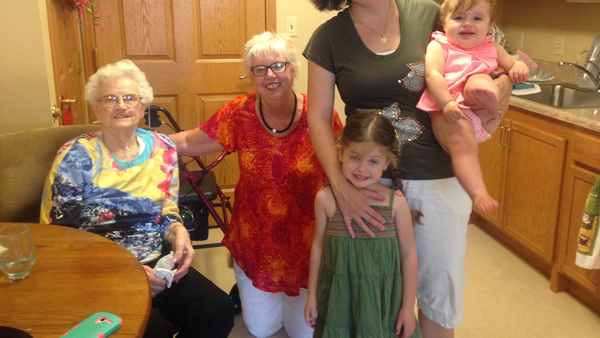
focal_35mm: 36
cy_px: 126
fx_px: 573
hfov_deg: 55.3
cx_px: 300
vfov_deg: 32.7
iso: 200
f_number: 2.4
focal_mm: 4.12
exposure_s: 1/20
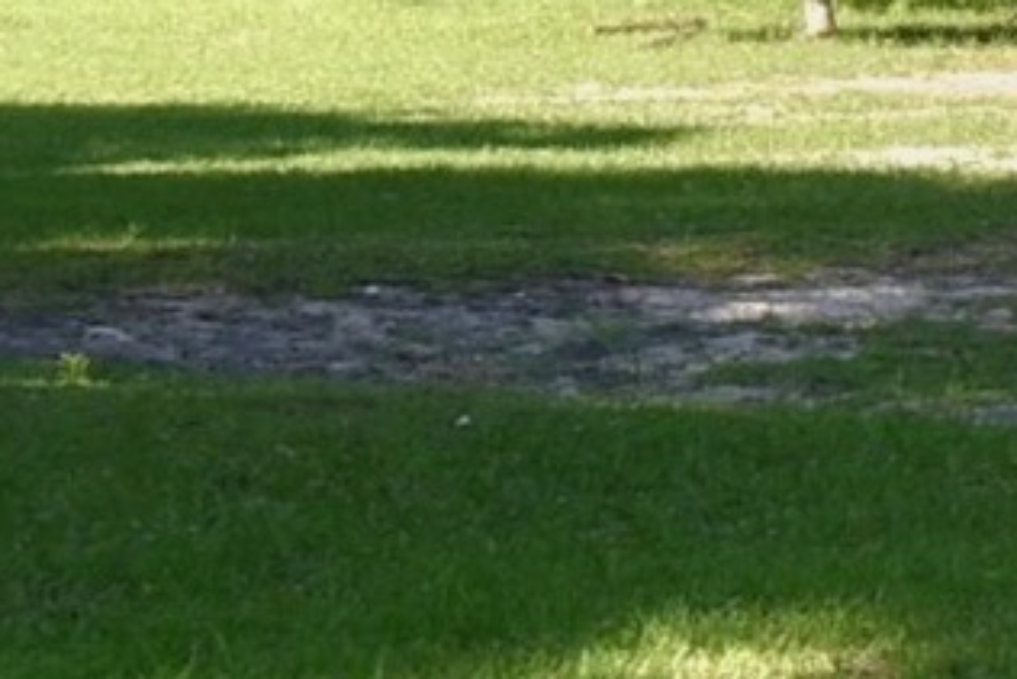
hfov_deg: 7.8
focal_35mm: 218
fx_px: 6161
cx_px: 3350
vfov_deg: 6.2
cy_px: -618
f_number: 8
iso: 100
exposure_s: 1/200
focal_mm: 20
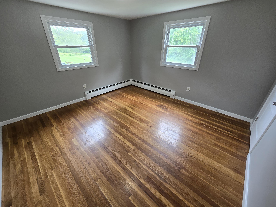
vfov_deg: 89.9
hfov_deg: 106.2
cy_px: 104
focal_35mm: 13
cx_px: 138
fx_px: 104
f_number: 2.2
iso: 100
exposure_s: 1/60
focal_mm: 2.2
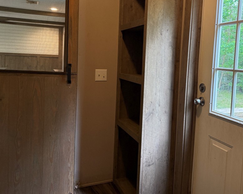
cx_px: 140
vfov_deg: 46.8
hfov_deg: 56.9
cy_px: 76
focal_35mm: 31
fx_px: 223
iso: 320
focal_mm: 6.76
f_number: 1.78
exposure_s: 1/120
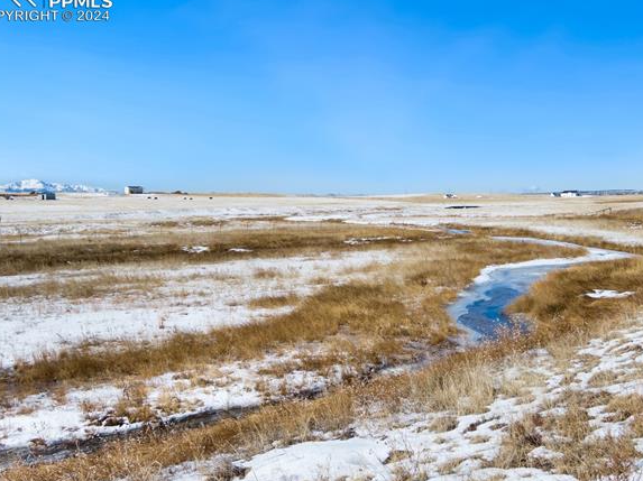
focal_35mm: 38
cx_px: 331
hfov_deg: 49.0
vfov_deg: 37.7
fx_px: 705
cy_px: 251
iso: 100
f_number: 3.2
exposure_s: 1/50
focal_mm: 5.82
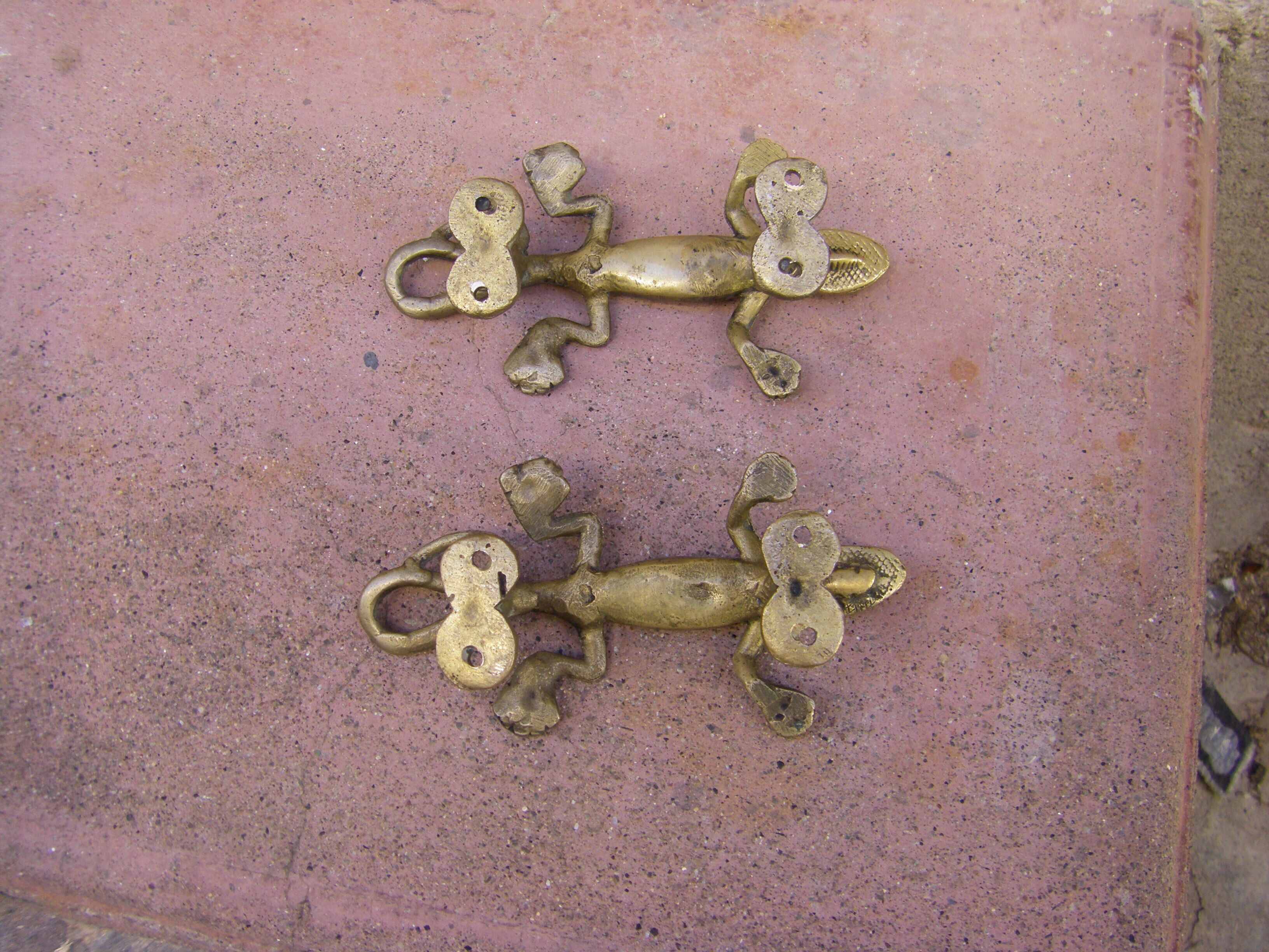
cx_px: 634
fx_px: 1393
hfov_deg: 49.0
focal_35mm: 38
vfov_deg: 37.7
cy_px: 476
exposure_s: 1/50
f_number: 3.5
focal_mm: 6.3
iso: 125
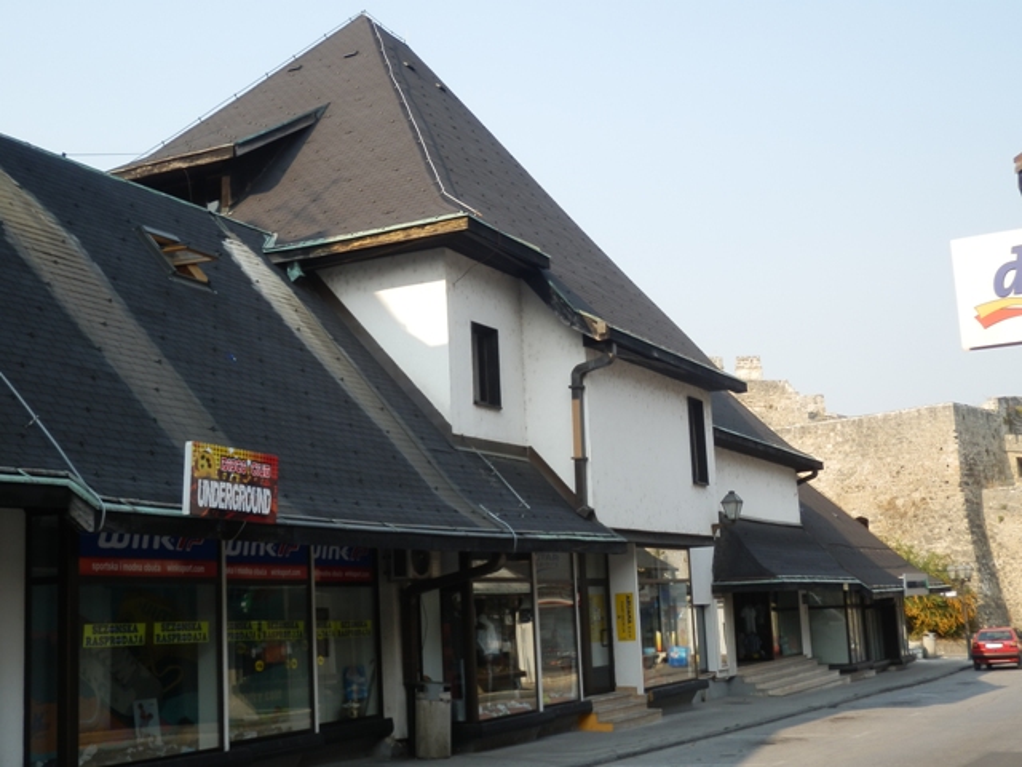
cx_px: 511
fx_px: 1358
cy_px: 384
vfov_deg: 31.5
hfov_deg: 41.2
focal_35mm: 46
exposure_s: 1/320
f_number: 4.2
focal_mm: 8.3
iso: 80
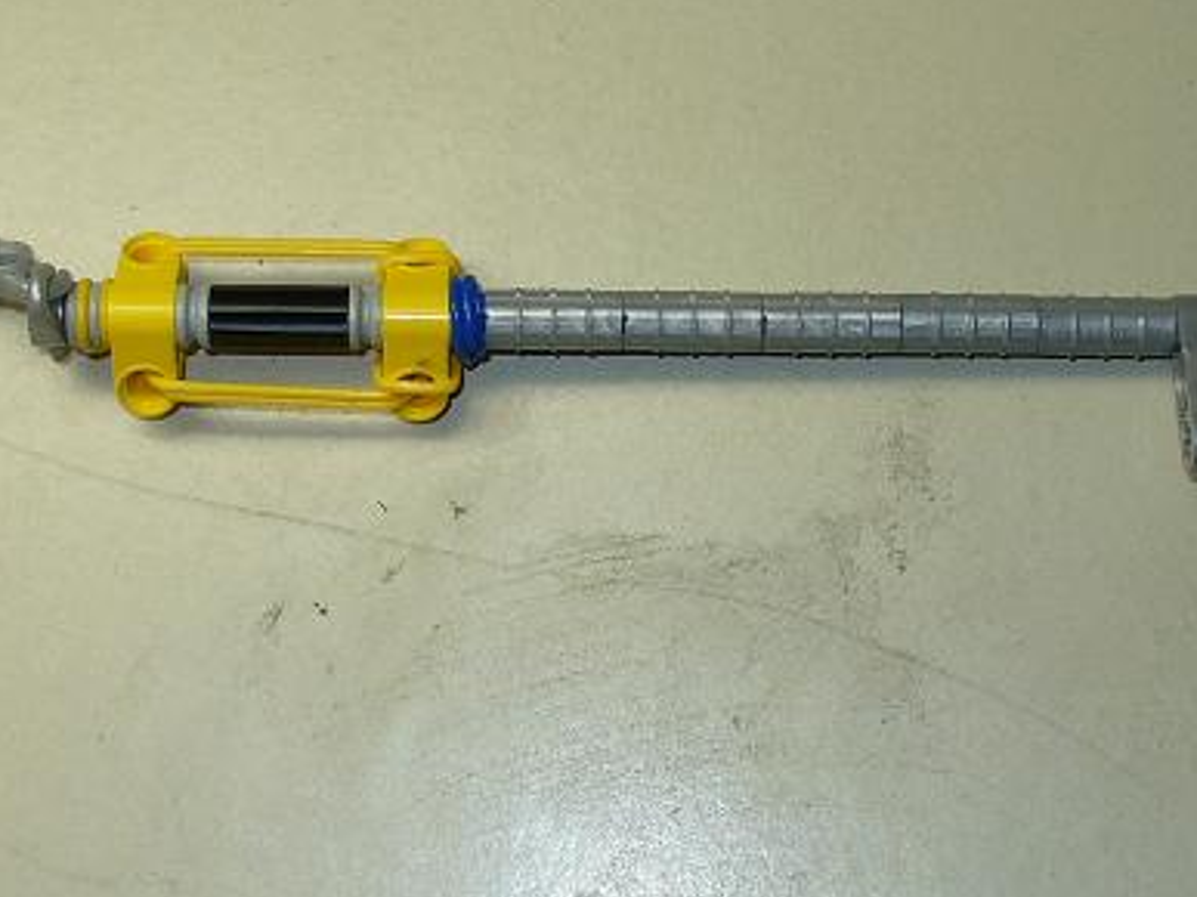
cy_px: 328
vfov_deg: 17.1
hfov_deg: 22.8
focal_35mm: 86
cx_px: 560
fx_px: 2973
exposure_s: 1/80
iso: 80
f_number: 2.9
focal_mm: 7
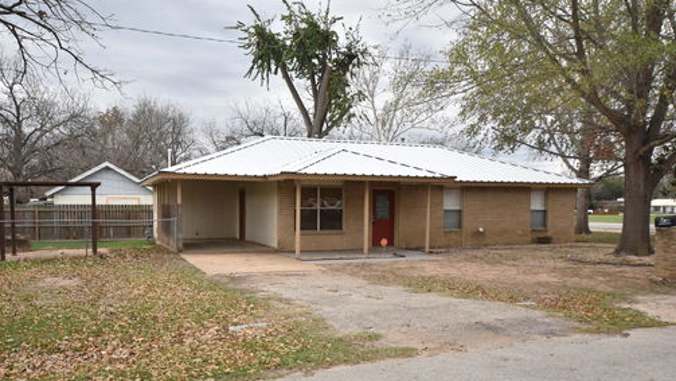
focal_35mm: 32
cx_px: 333
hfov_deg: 61.0
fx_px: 574
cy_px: 228
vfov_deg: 36.6
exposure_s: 1/2000
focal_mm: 20
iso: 1100
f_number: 4.5
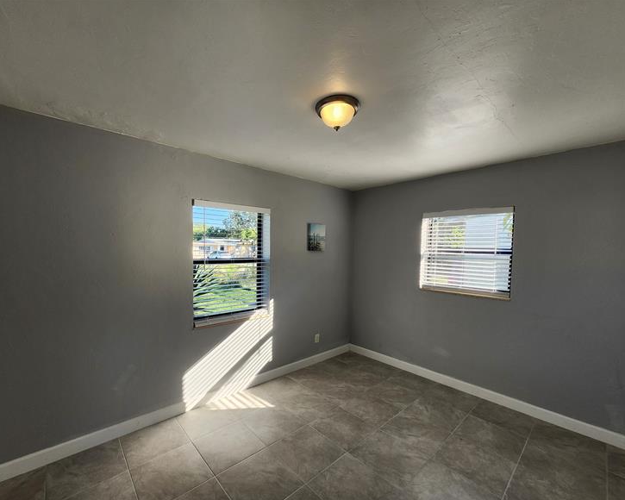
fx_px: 259
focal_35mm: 14
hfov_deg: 100.6
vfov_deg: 88.0
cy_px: 256
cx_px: 297
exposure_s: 1/120
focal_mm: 1.74
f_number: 2.2
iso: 50
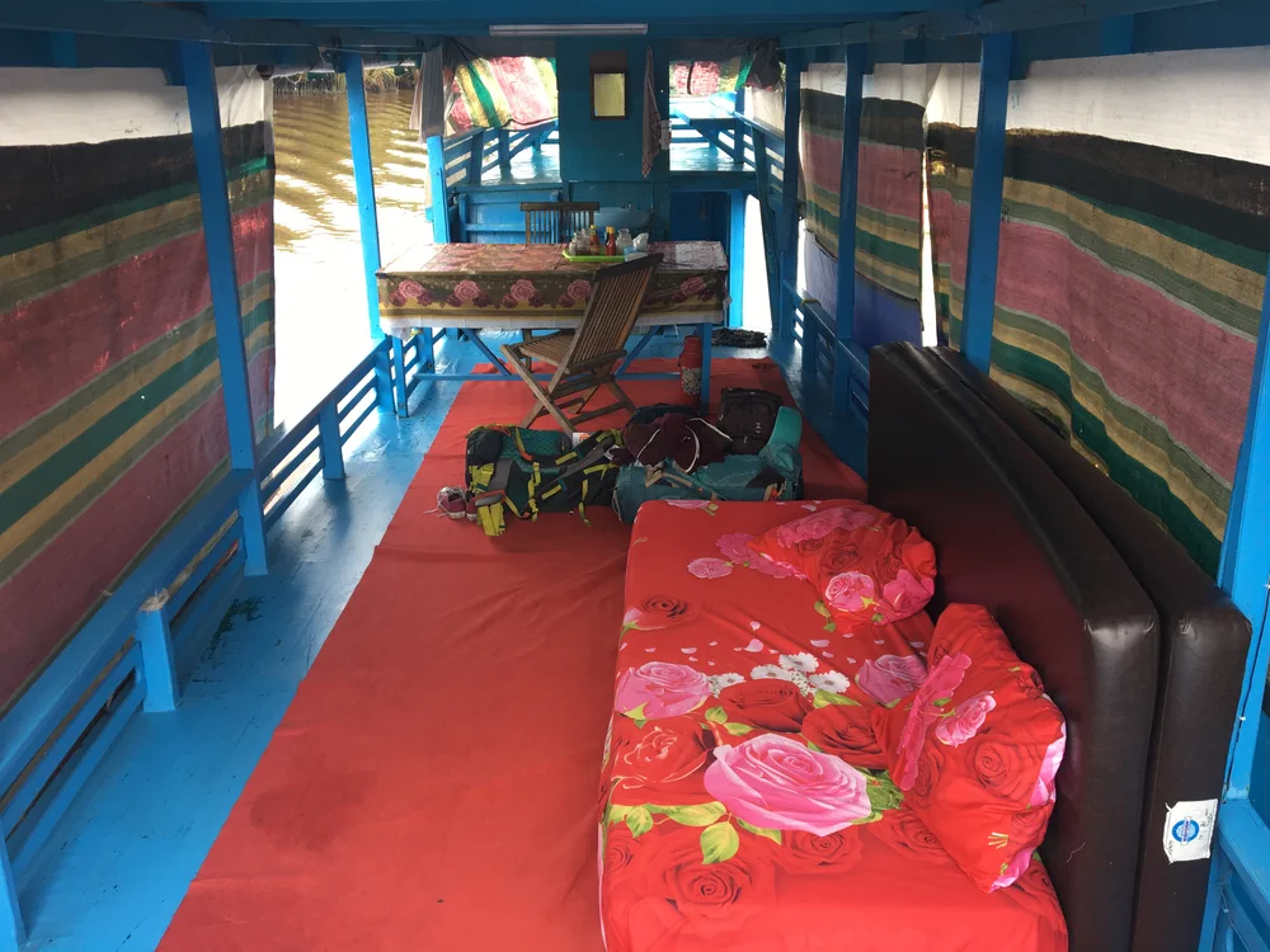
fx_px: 1064
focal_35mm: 29
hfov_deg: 61.7
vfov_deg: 48.2
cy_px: 476
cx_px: 635
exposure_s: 1/100
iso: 32
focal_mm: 4.15
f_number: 2.2
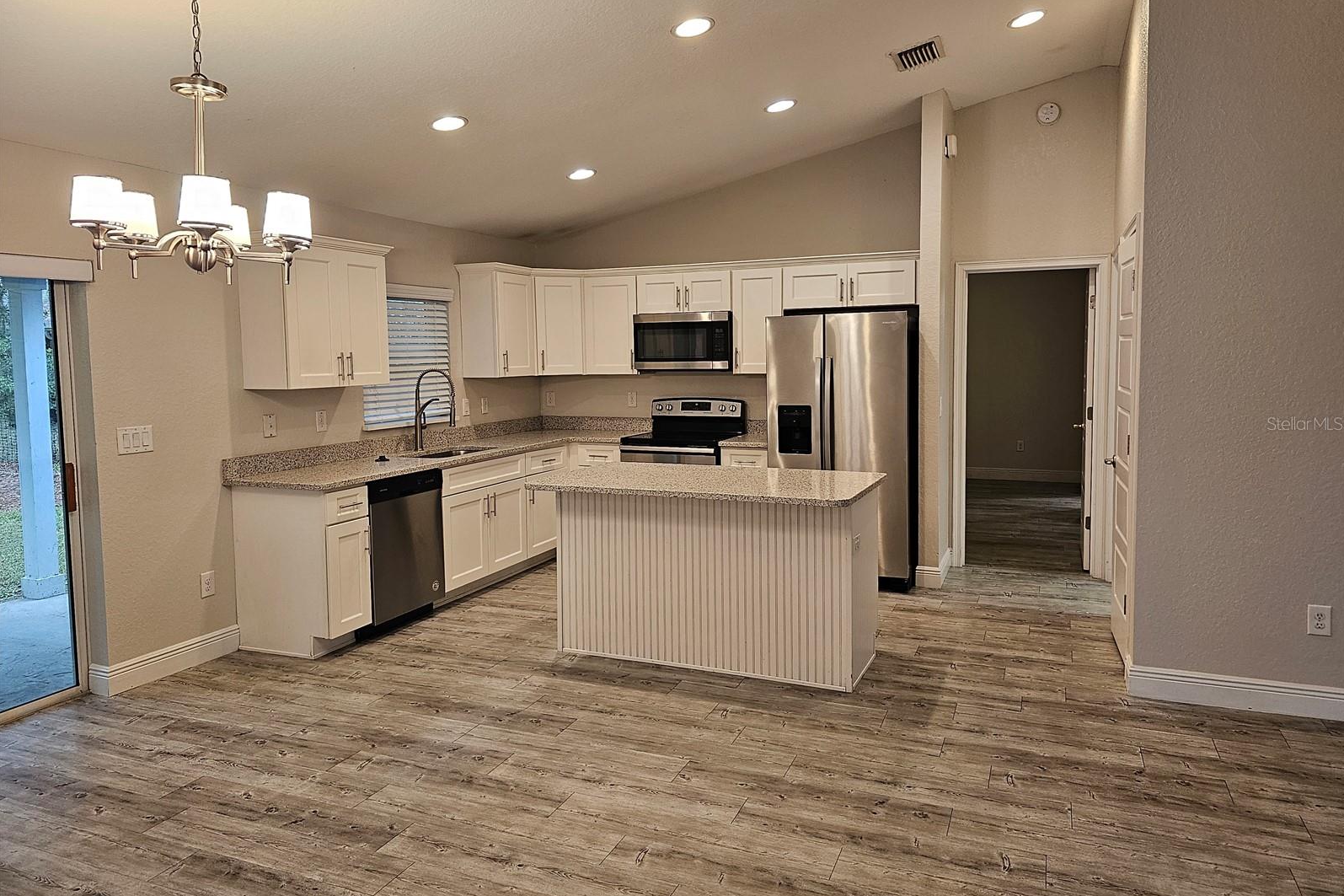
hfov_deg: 73.7
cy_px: 423
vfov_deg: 53.1
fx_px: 896
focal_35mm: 24
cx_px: 672
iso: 250
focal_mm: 6.3
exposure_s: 1/120
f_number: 1.7
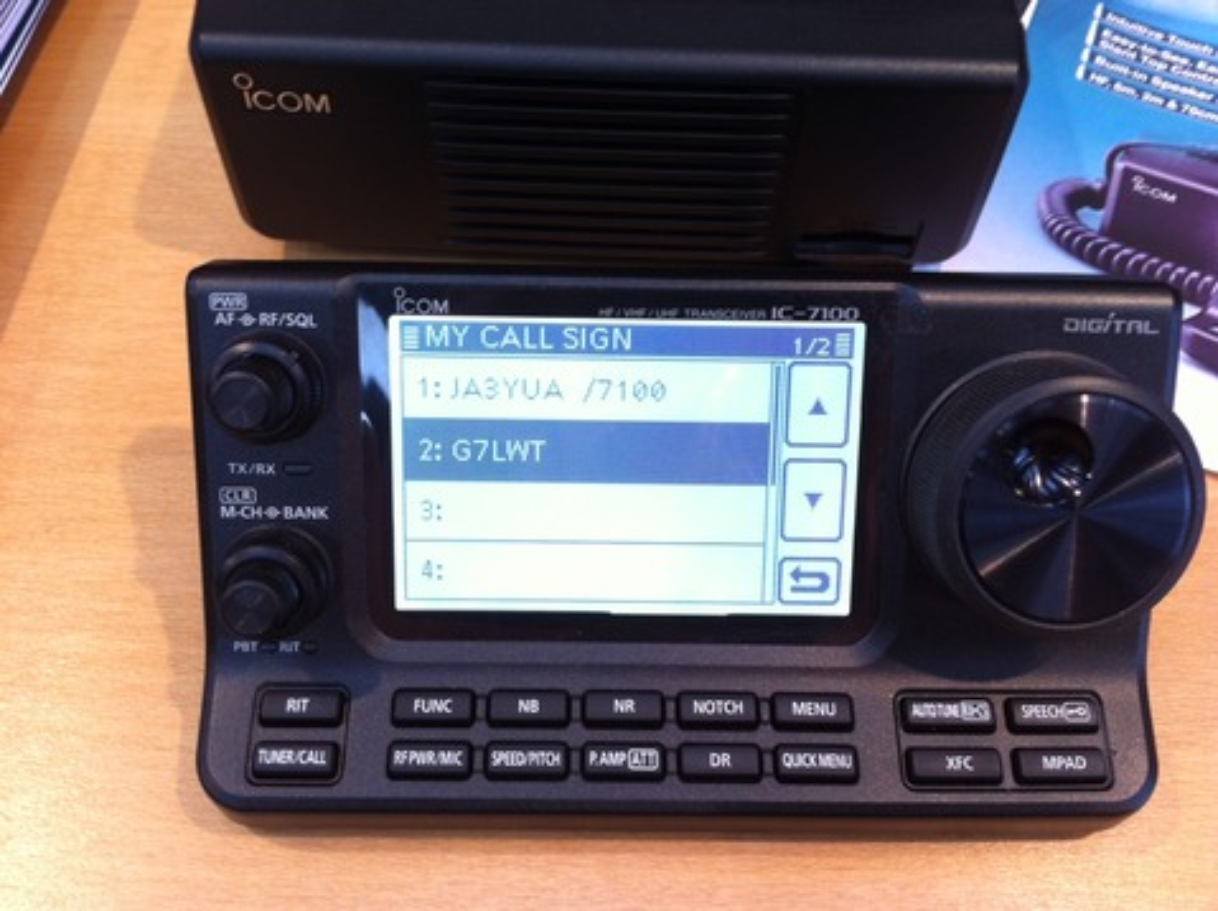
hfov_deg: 52.7
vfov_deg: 40.6
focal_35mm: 35
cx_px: 609
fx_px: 1230
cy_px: 456
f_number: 2.8
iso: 80
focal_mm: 3.85
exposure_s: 1/15
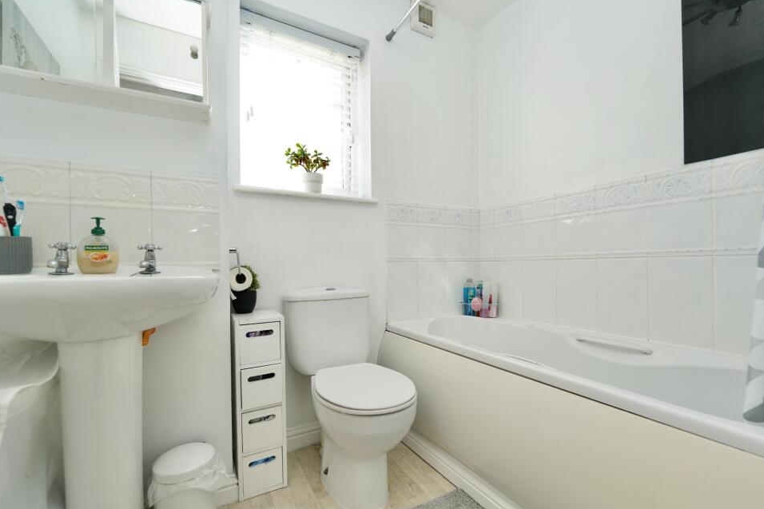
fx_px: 318
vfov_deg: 77.3
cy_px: 265
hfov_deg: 100.3
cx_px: 397
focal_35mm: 15
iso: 400
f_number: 4
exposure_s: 1/160
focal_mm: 14
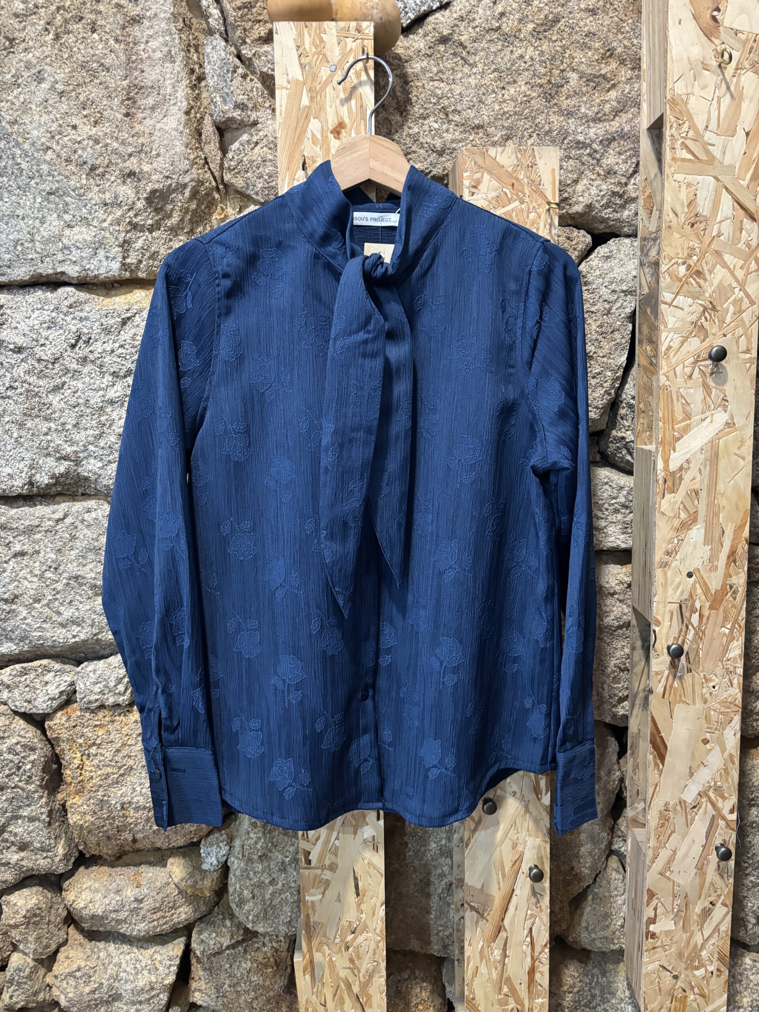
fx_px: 760
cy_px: 506
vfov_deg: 67.3
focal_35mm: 26
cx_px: 380
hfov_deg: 53.1
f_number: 1.6
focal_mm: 5.96
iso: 500
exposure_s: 1/33
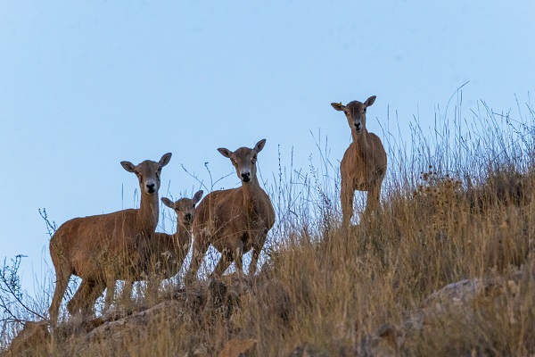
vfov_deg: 1.9
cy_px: 178
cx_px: 268
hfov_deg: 2.9
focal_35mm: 715
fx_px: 10625
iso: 2000
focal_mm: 476.4
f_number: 14
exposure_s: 1/2000
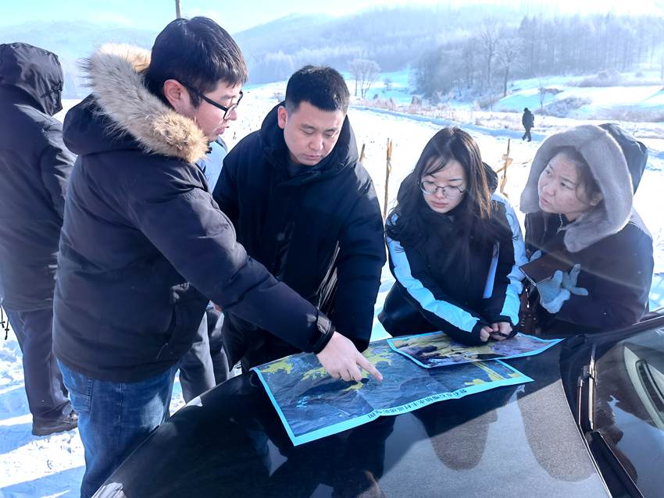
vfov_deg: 51.4
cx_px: 332
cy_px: 249
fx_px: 518
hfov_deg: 65.3
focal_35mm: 27
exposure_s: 1/1739
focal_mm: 6.67
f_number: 1.9
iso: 50
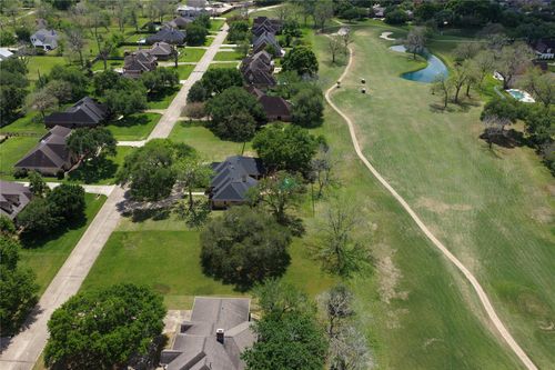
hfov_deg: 65.5
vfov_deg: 46.4
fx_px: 432
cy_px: 185
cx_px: 278
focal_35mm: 28
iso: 100
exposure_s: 1/1250
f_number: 2.8
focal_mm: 14.45
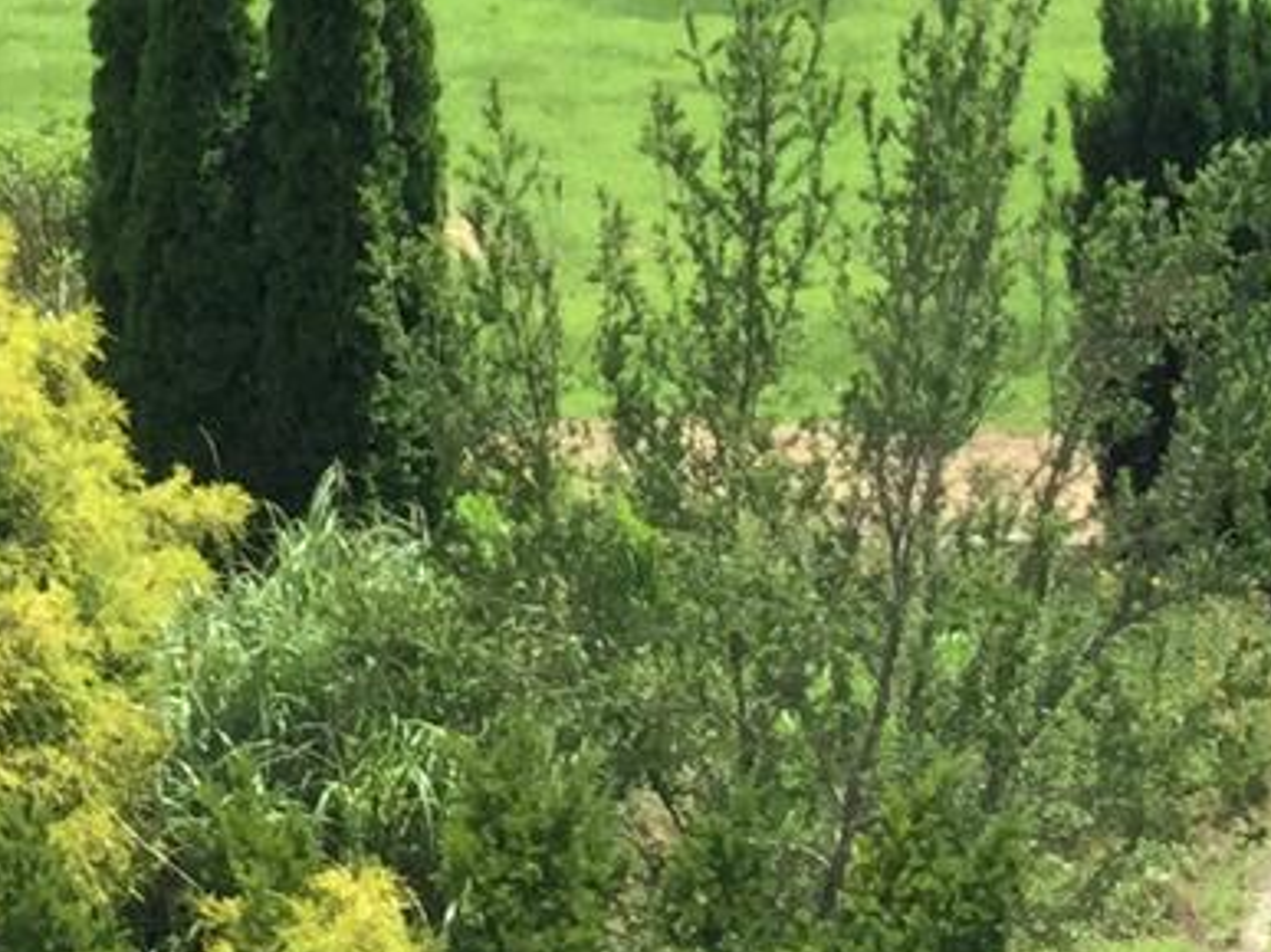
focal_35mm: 164
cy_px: -739
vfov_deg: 8.7
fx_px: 6020
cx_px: 933
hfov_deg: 12.0
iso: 25
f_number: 2.4
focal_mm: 3.3
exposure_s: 1/702
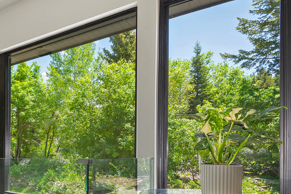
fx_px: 251
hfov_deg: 52.6
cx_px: 26
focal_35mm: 31
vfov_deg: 40.1
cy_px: 163
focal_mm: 16
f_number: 7.1
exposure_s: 1/20
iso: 100
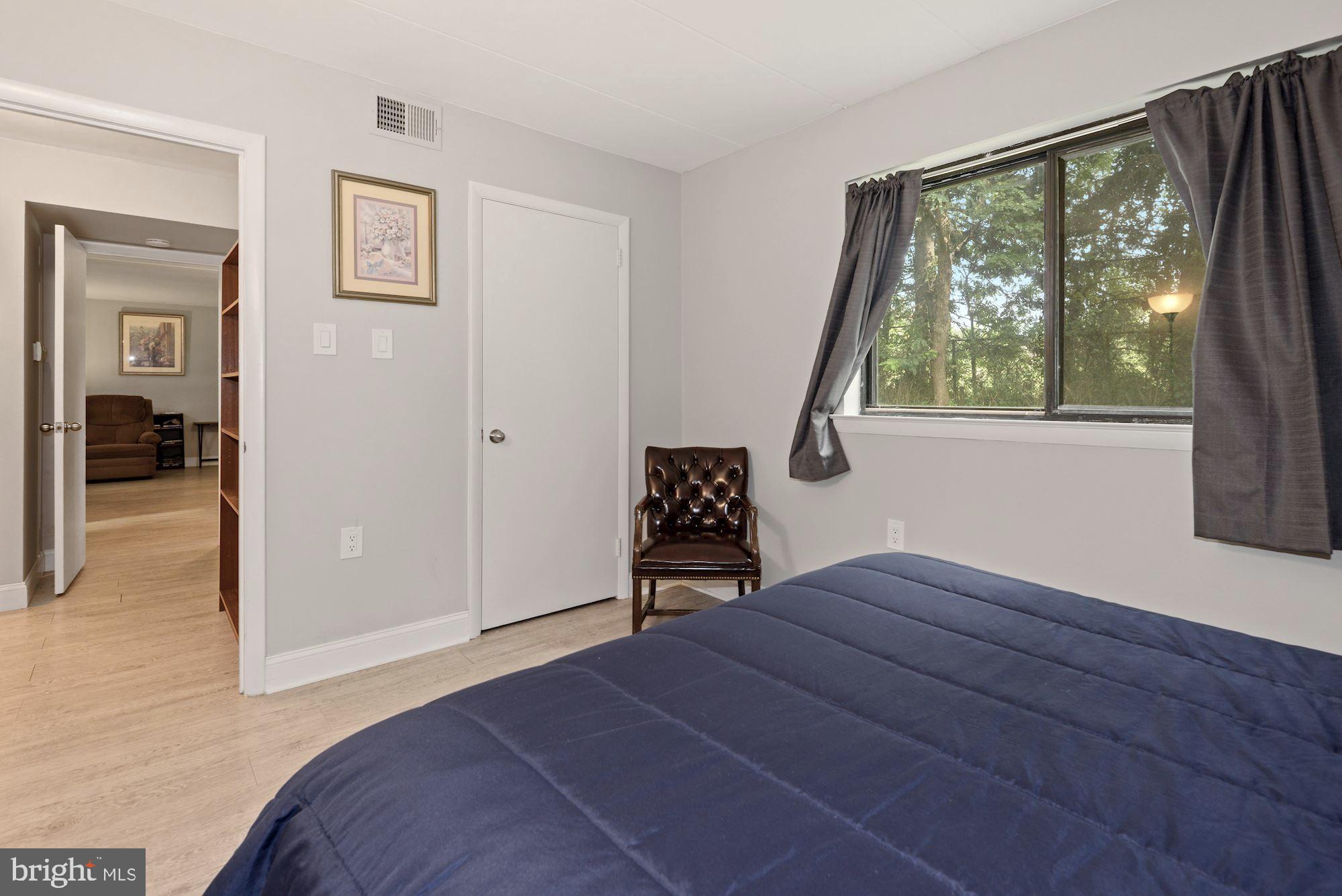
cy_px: 448
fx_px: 597
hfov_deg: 96.7
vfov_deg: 73.8
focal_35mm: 16
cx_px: 671
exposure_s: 1/2
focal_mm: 16
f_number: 8
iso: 100
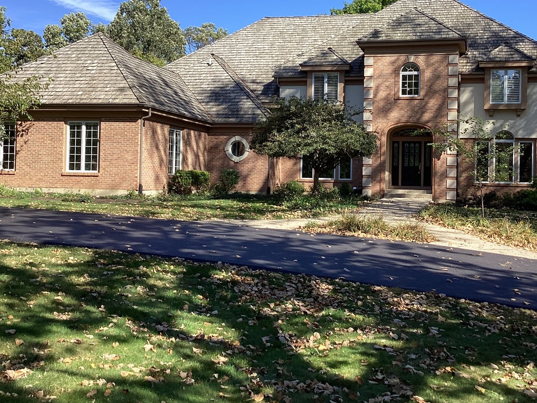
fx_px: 682
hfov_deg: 42.8
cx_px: 314
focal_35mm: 44
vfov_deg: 32.8
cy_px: 170
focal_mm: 3.3
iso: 25
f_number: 2.4
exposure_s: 1/679
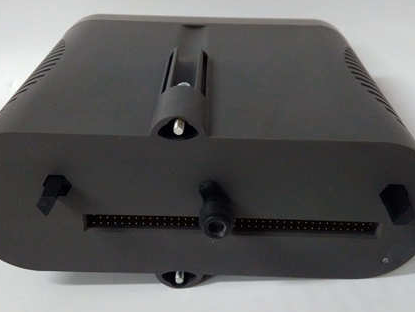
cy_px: 143
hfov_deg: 47.8
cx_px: 213
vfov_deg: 36.8
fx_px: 468
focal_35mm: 39
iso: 599
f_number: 2
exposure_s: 1/33
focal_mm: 3.79
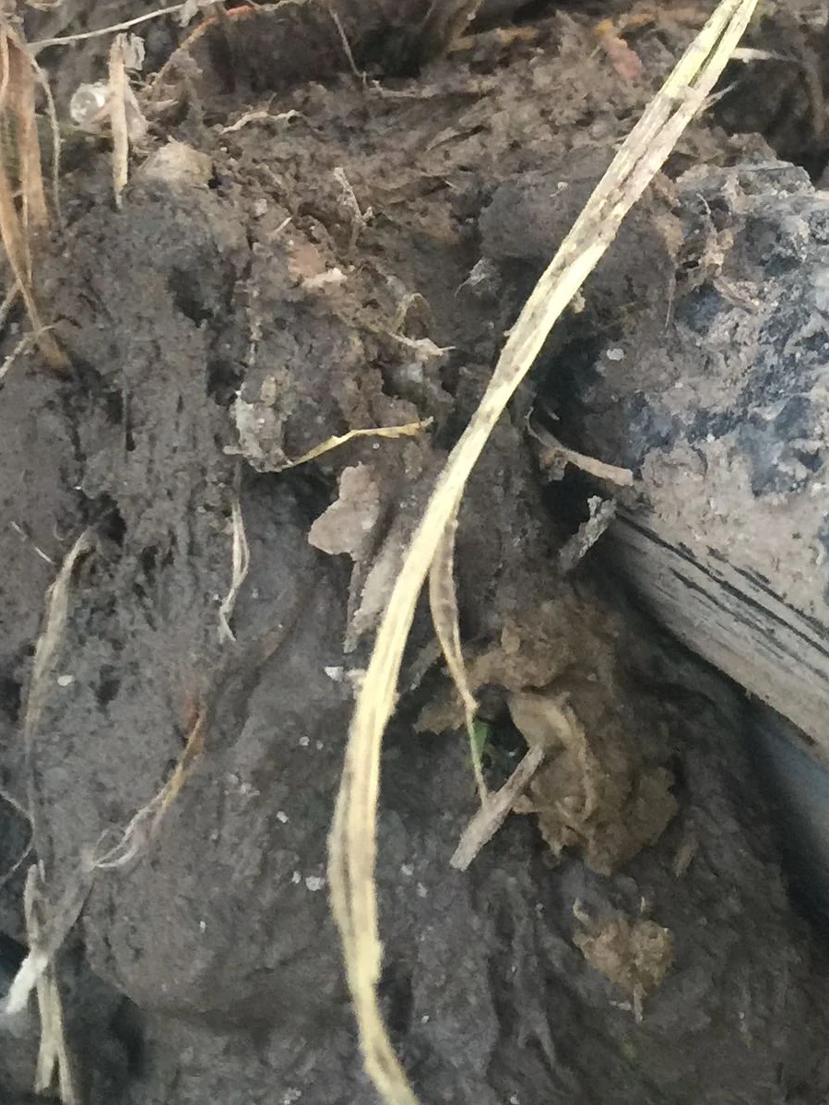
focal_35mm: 79
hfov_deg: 18.5
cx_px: 643
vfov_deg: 23.8
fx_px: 2522
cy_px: 29
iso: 80
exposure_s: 1/15
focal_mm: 4.15
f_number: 2.2
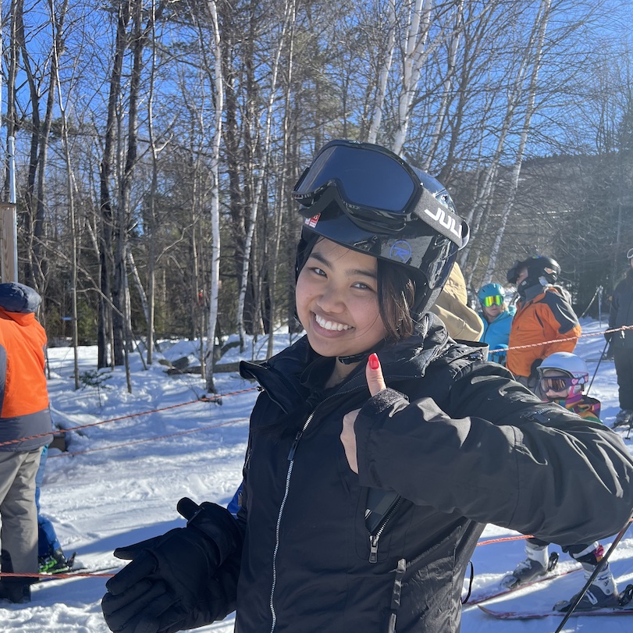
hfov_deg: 48.4
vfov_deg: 47.6
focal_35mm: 34
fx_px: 703
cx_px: 296
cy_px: 424
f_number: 1.5
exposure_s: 1/1698
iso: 50
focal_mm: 5.7
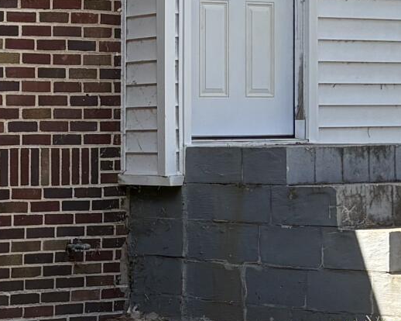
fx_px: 1744
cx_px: -262
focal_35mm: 147
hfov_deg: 12.3
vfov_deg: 10.5
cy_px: 174
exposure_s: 1/907
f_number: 1.6
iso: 64
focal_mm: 5.96
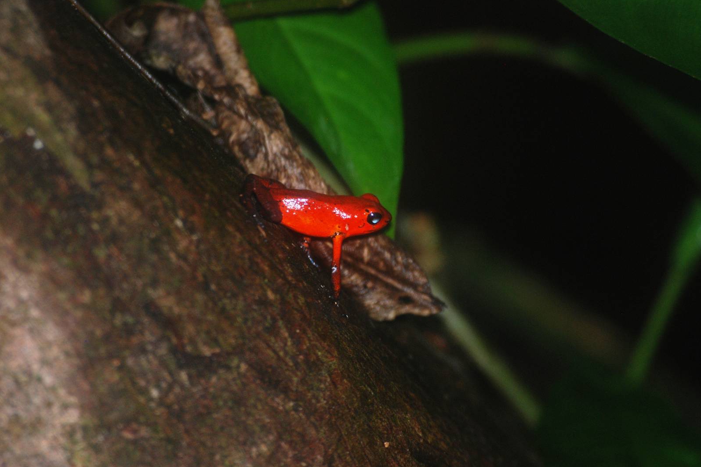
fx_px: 8800
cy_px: 233
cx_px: 351
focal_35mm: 452
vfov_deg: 3.0
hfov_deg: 4.6
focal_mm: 300
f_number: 5.6
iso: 400
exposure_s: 1/60
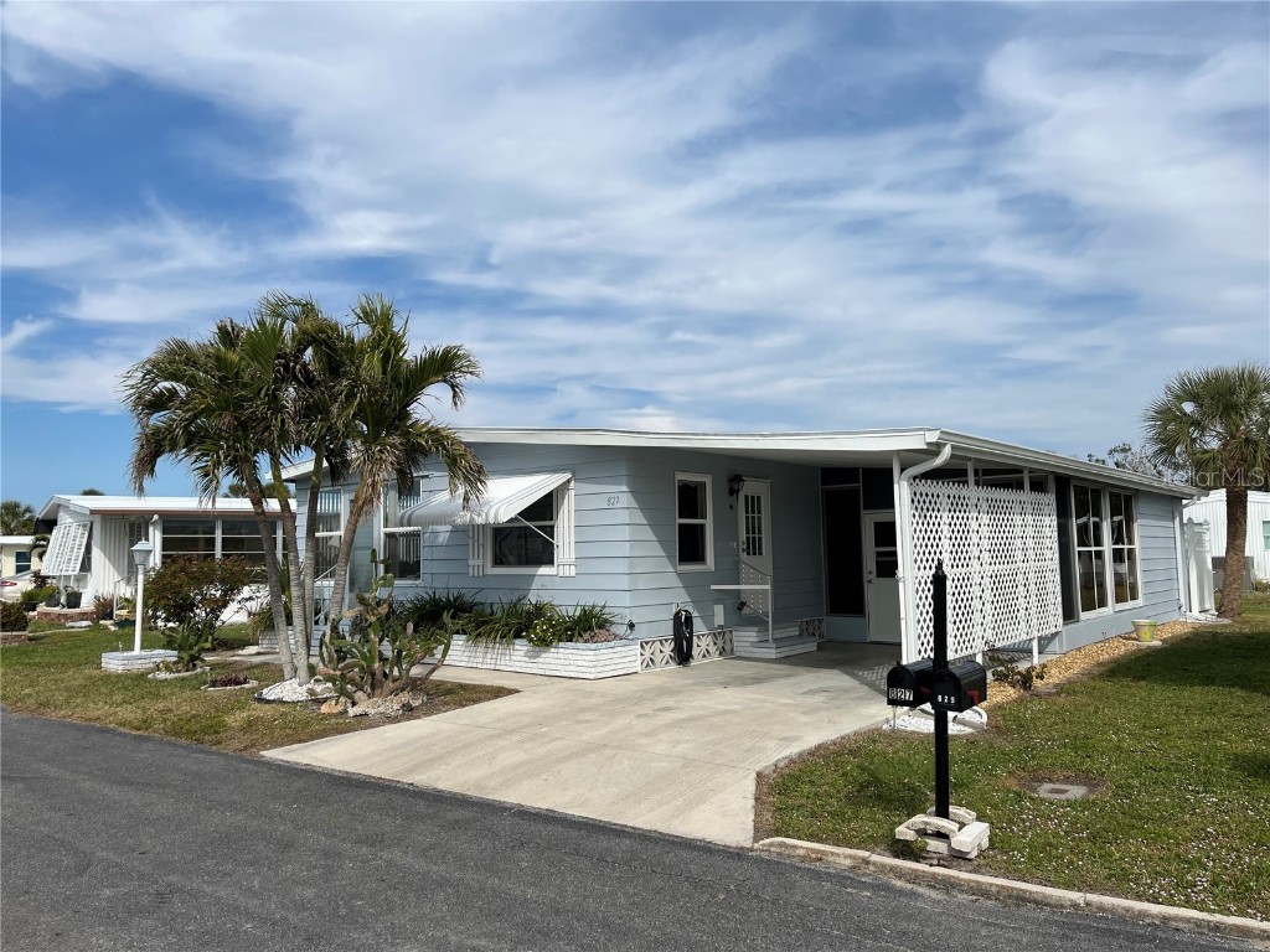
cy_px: 476
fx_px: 954
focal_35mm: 26
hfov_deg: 67.3
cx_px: 635
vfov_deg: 53.1
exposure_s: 1/5848
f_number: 1.6
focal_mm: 5.1
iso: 50
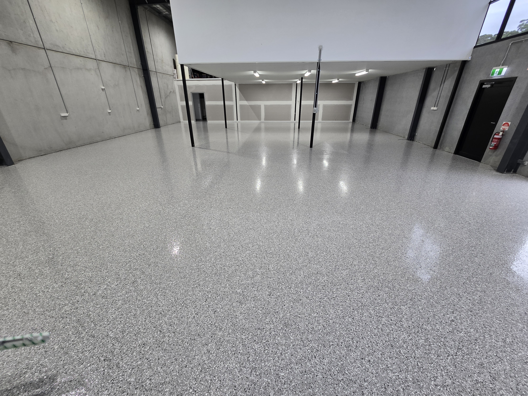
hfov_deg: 106.2
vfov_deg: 89.9
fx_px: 198
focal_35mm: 13
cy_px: 198
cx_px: 264
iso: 64
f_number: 2.2
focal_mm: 2.2
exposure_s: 1/50
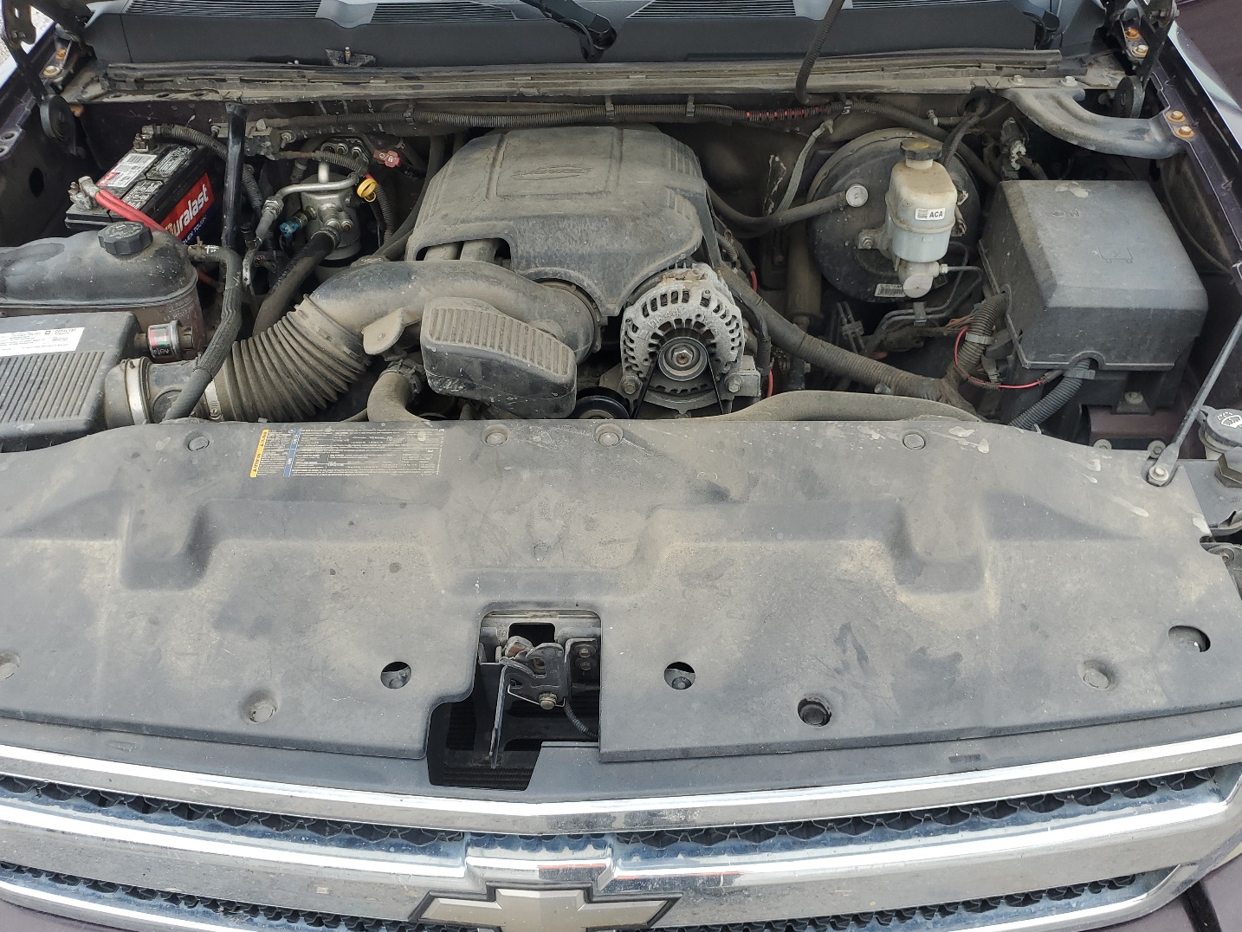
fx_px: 1041
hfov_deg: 61.6
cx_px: 591
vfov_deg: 48.2
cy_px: 495
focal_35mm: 29
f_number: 1.5
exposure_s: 1/233
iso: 50
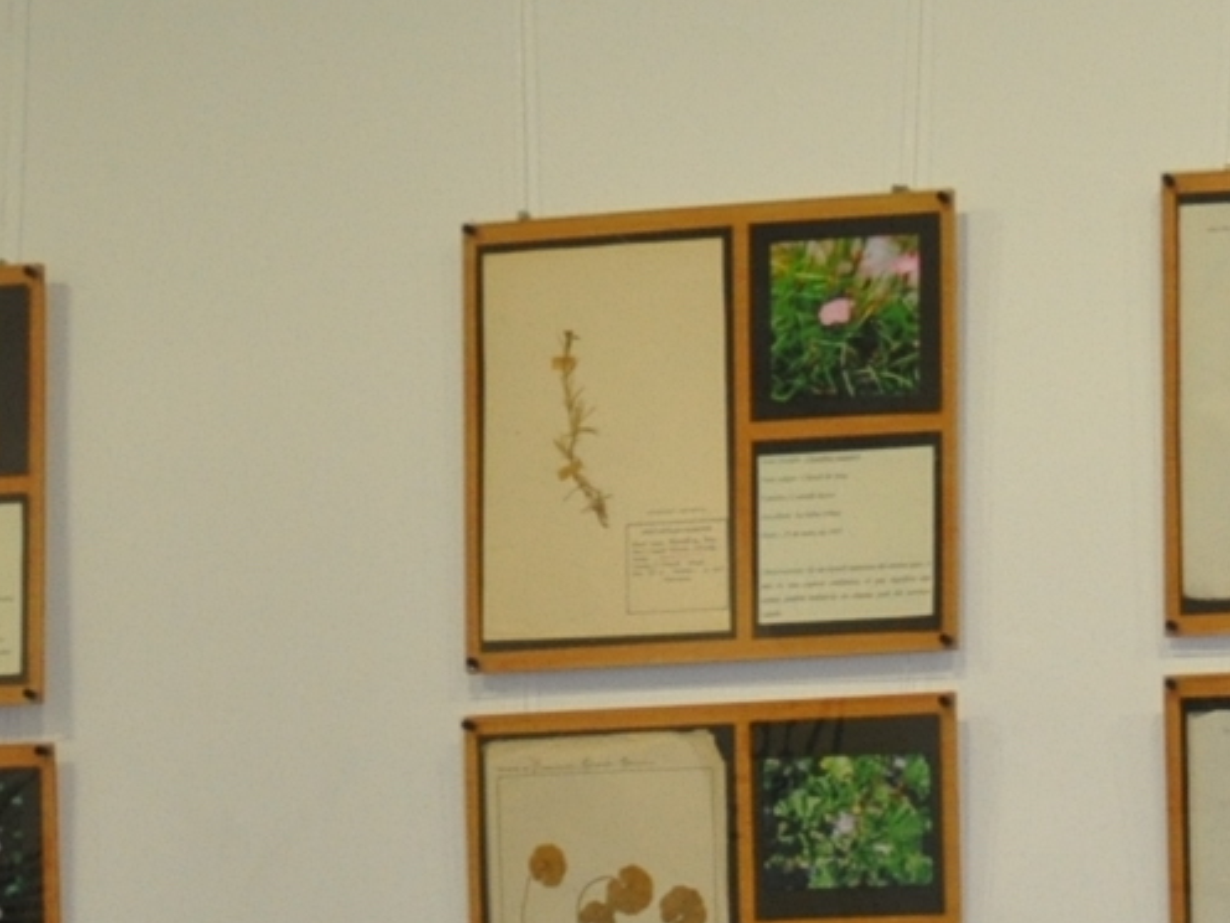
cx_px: 1890
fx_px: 3980
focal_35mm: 112
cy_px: 1608
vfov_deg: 12.2
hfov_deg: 16.0
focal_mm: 18
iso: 800
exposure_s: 1/80
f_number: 3.5
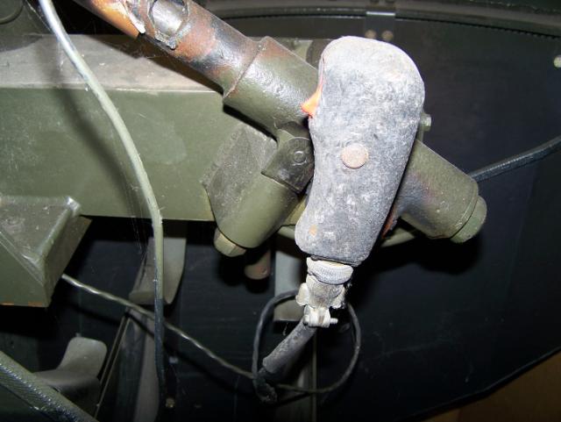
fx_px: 616
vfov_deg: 37.8
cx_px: 280
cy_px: 211
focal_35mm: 38
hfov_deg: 48.9
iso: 80
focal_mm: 6.3
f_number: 2.8
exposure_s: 1/60
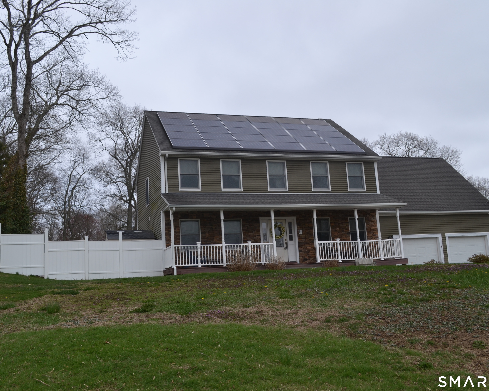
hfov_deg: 52.8
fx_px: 492
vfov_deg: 43.4
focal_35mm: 34
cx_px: 231
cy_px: 195
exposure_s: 1/200
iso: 100
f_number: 7.1
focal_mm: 20
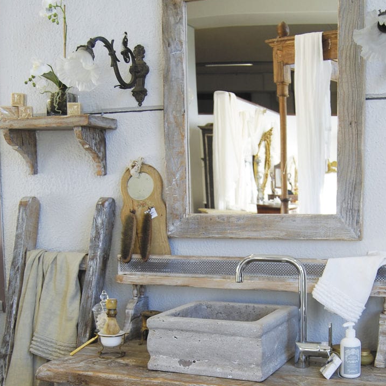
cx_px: 227
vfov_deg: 34.5
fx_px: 606
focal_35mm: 48
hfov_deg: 35.3
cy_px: 297
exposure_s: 1/50
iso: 200
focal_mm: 18
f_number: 3.5
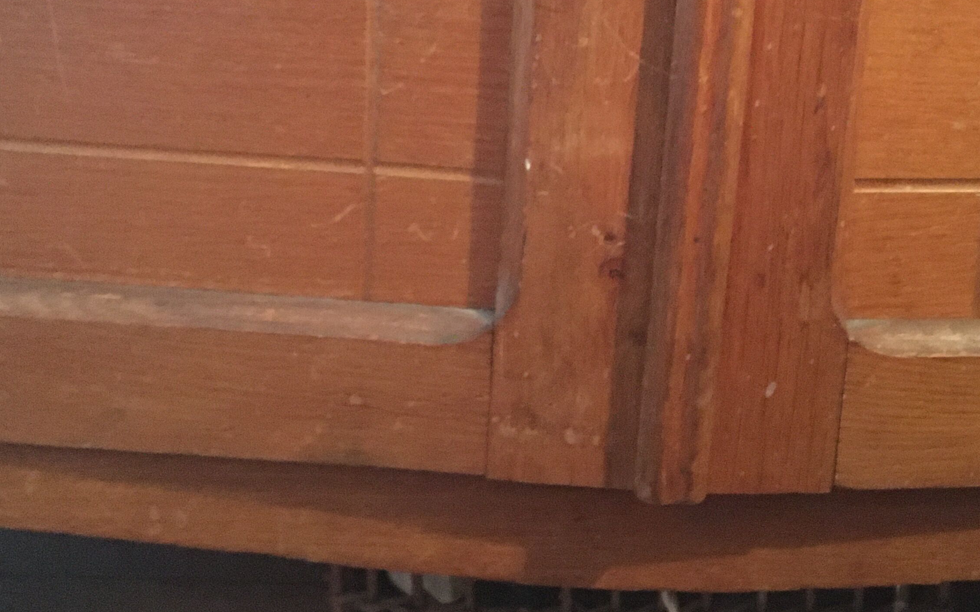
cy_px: 26
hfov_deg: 36.8
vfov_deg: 22.8
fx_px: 1469
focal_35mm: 55
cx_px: 570
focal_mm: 4.15
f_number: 2.2
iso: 640
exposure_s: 1/17
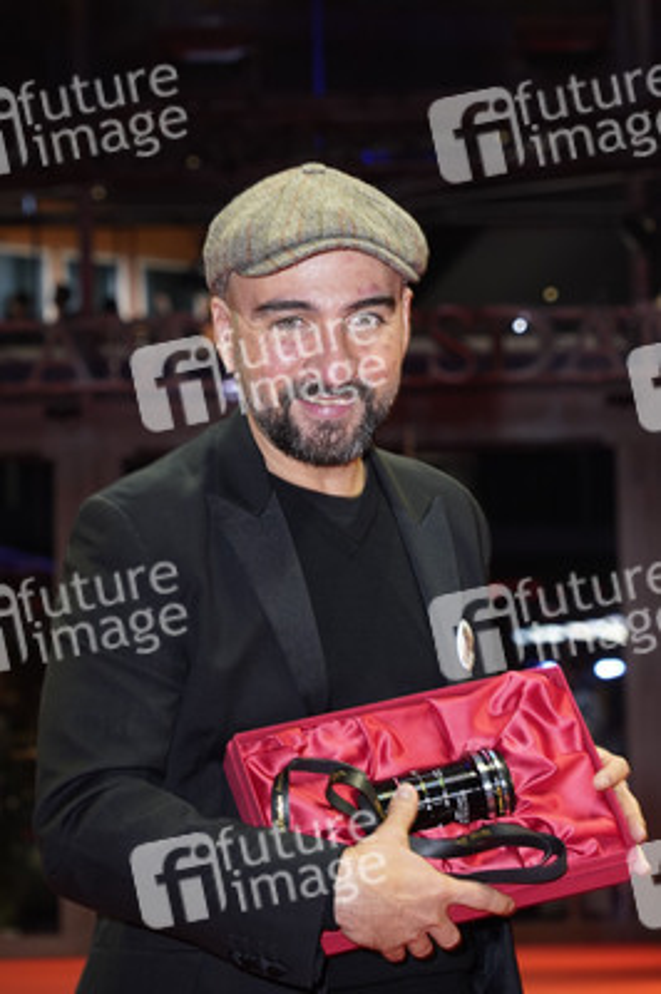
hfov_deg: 17.0
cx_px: 330
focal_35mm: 80
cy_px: 497
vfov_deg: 25.4
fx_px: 2207
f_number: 5.6
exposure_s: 1/160
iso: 1250
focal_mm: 80
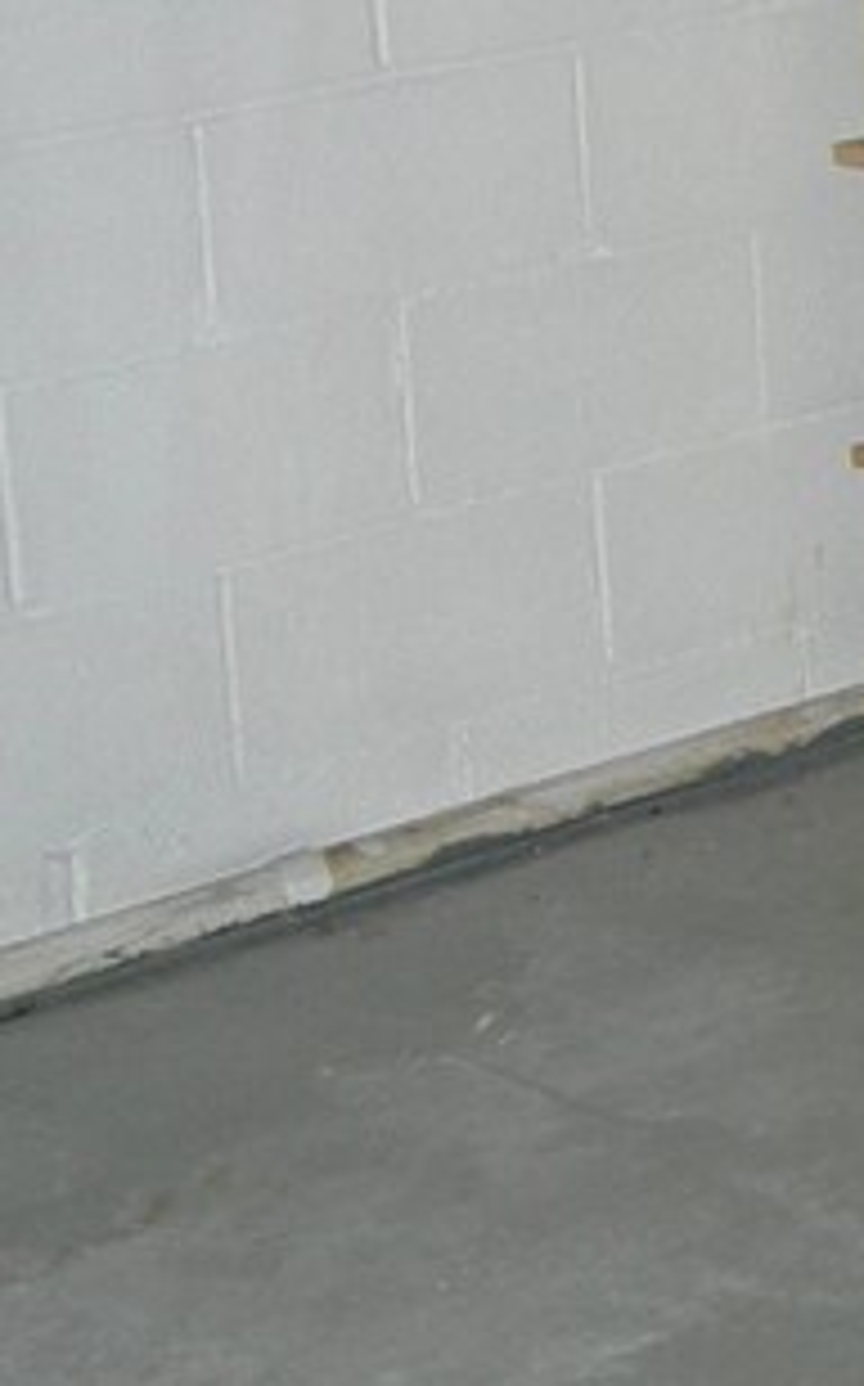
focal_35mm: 127
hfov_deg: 9.4
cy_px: 216
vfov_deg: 16.3
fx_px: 4794
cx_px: 1944
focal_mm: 7.5
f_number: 2.7
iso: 200
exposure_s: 1/60.1
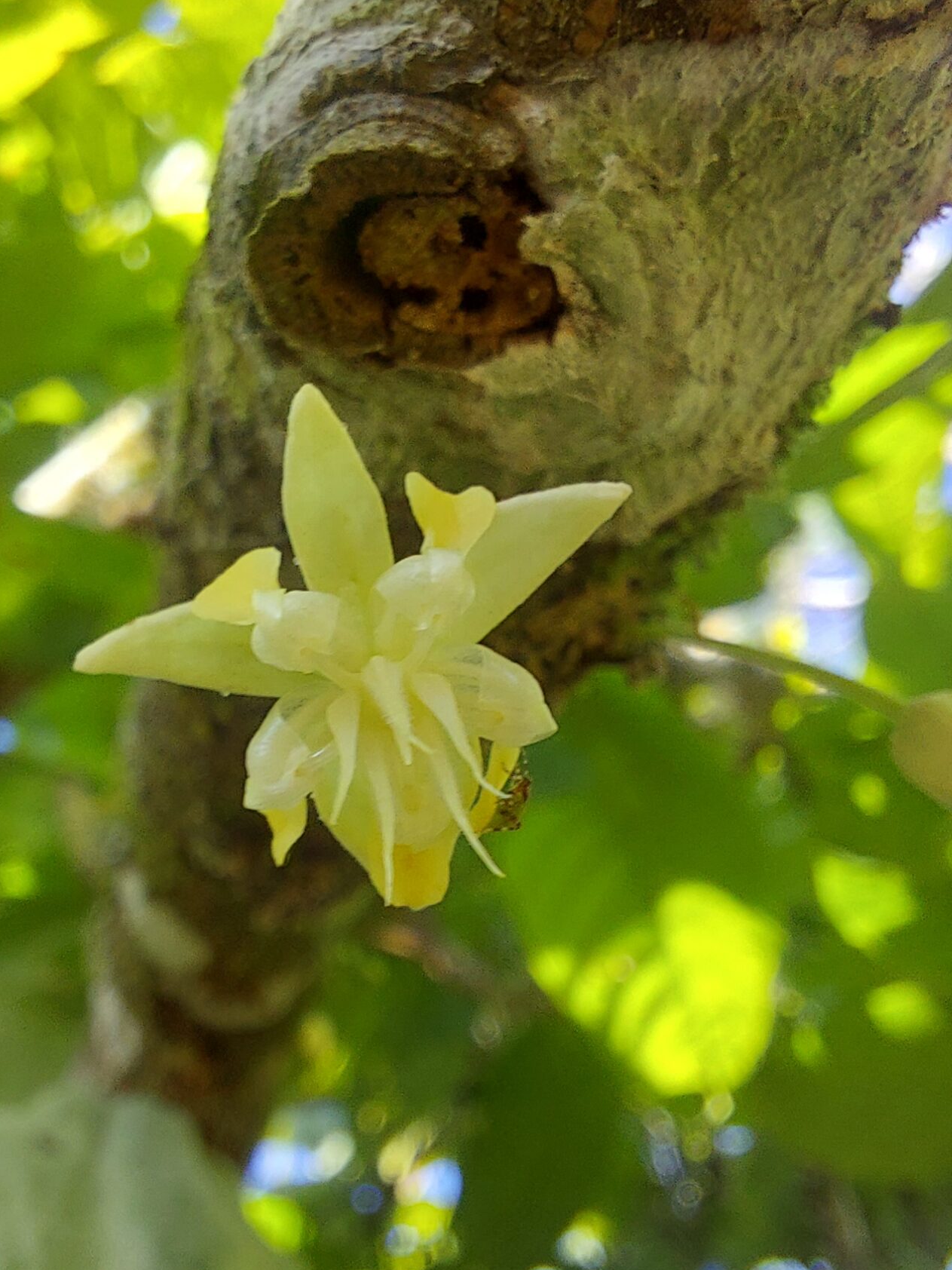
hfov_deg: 37.3
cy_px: 687
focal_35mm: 38
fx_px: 1393
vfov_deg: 48.9
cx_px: 313
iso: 50
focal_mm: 2.13
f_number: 2.4
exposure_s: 1/100
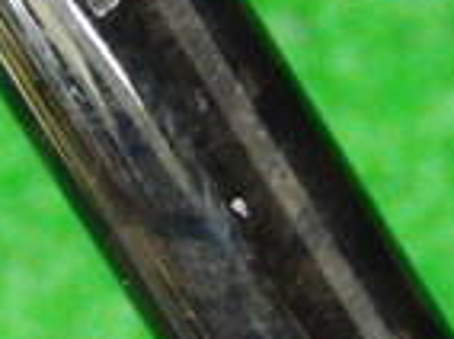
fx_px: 2187
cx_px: 93
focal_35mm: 167
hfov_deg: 11.8
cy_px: -48
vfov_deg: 8.8
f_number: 3.6
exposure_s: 1/15
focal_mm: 6.42
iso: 400
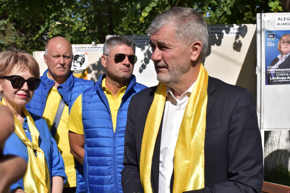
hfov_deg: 42.3
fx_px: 375
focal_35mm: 46
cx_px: 145
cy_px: 96
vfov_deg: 28.9
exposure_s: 1/500
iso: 200
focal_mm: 31
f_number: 11
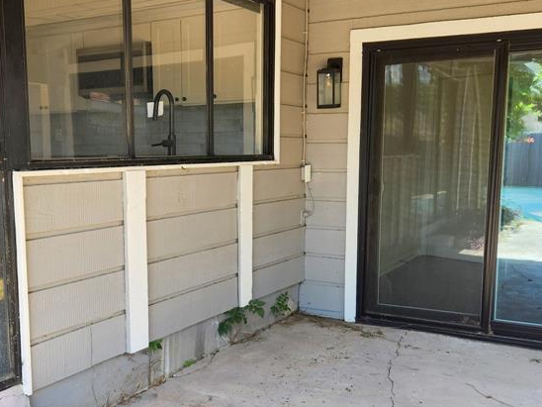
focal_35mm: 43
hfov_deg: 43.2
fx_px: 673
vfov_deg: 33.5
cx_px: 180
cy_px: 247
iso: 32
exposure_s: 1/180
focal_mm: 5.4
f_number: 1.8
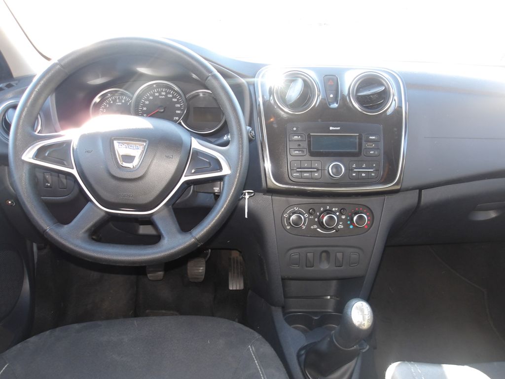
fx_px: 394
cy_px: 190
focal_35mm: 27
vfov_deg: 51.4
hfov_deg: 65.3
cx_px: 252
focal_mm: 4.9
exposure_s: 1/30
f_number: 3
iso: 133
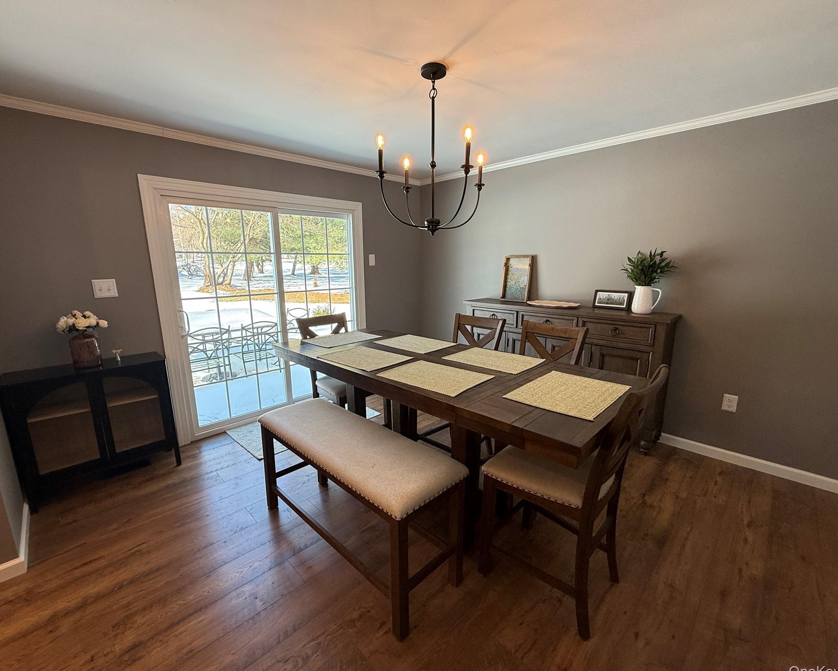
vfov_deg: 84.0
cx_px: 420
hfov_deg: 96.8
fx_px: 372
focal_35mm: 15
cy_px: 337
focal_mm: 2.22
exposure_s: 1/120
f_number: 2.2
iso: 64
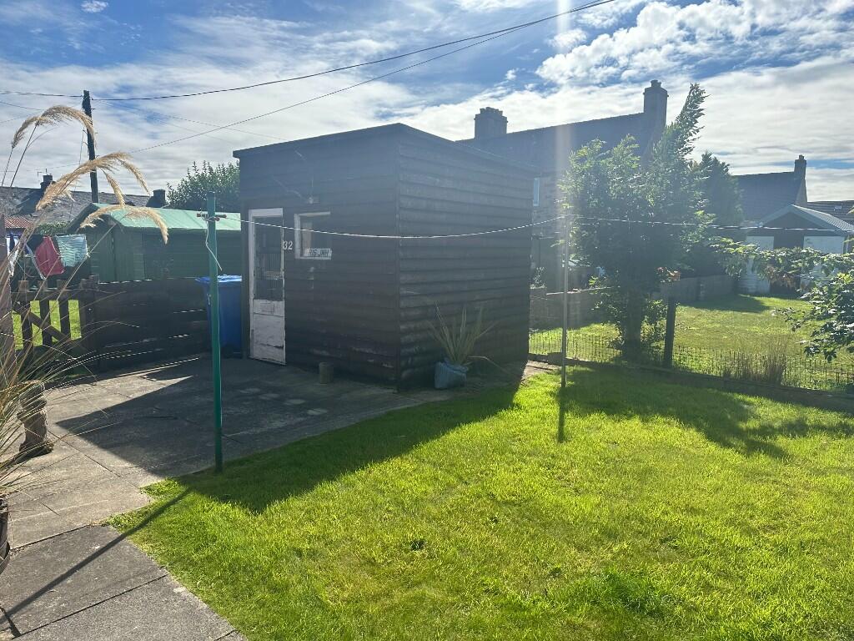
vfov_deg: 56.8
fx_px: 592
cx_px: 427
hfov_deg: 71.6
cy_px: 320
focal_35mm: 24
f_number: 1.78
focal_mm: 6.86
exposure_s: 1/6211
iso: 80
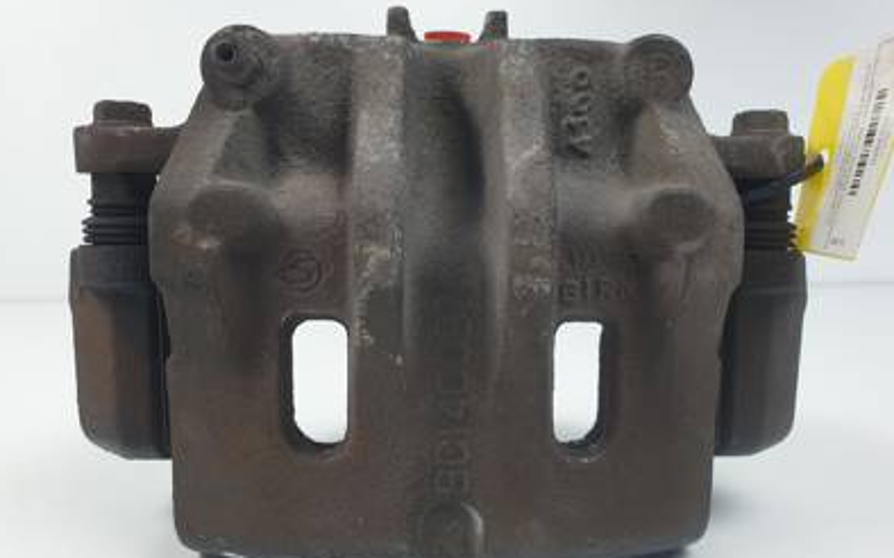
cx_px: 442
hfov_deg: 66.5
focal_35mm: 28
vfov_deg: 44.5
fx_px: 682
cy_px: 295
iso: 50
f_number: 2.4
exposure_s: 1/100
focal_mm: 4.3
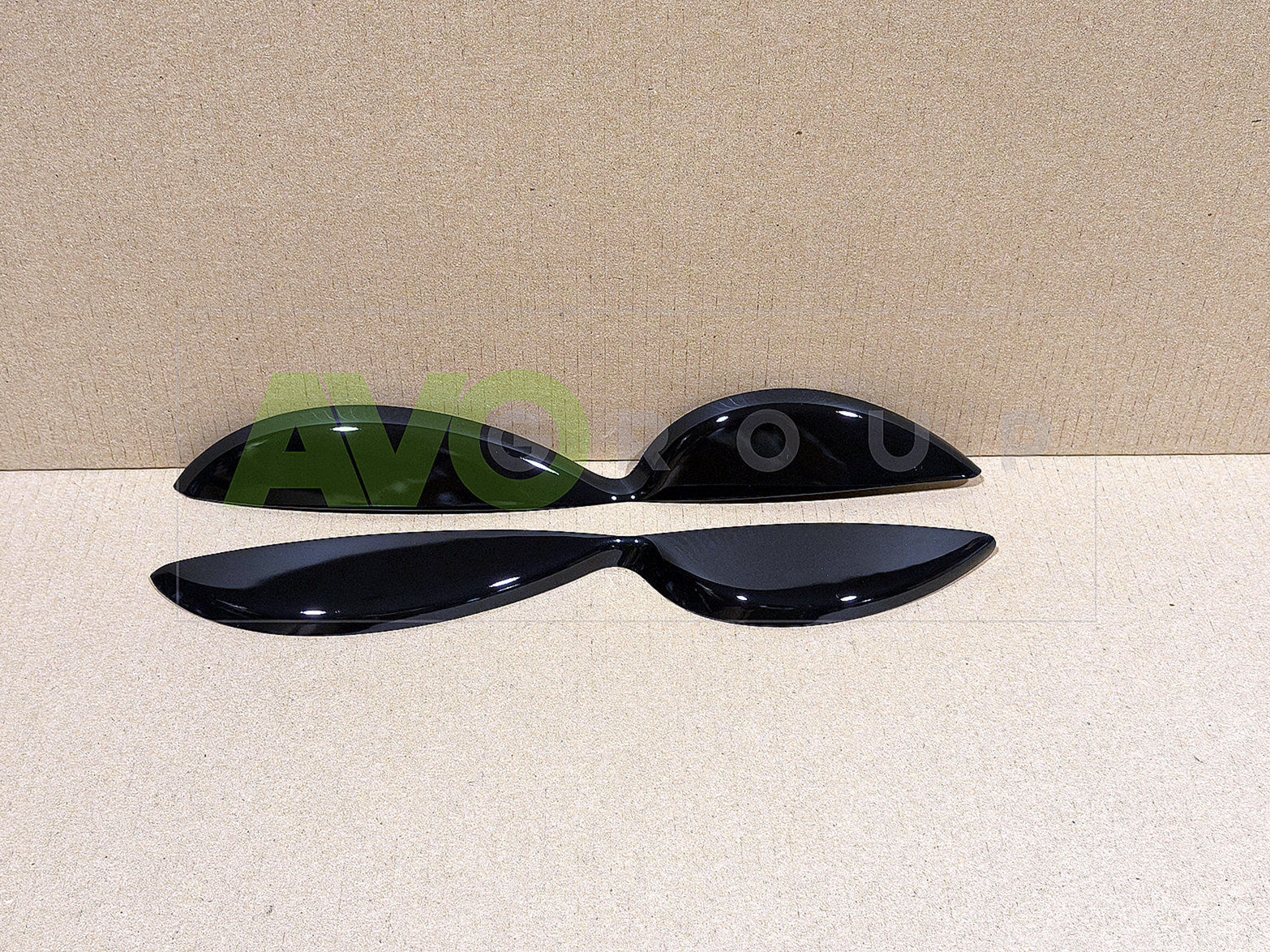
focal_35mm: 47
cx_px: 637
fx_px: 1724
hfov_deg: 40.4
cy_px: 466
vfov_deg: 30.9
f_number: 1.6
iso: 320
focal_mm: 6.57
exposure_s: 1/50
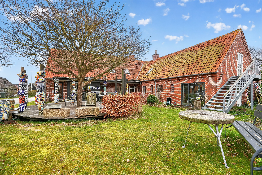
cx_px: 131
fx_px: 116
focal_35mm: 16
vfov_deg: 73.7
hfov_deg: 96.7
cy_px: 88
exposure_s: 1/40
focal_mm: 16
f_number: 8
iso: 400
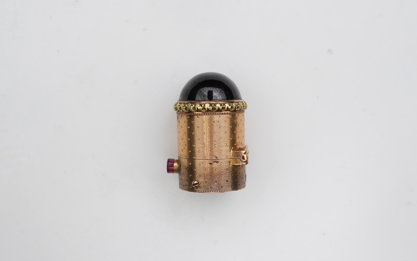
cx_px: 208
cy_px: 132
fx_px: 523
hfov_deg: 43.5
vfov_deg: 28.0
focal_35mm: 46
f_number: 16
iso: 400
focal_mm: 30
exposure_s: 1/125
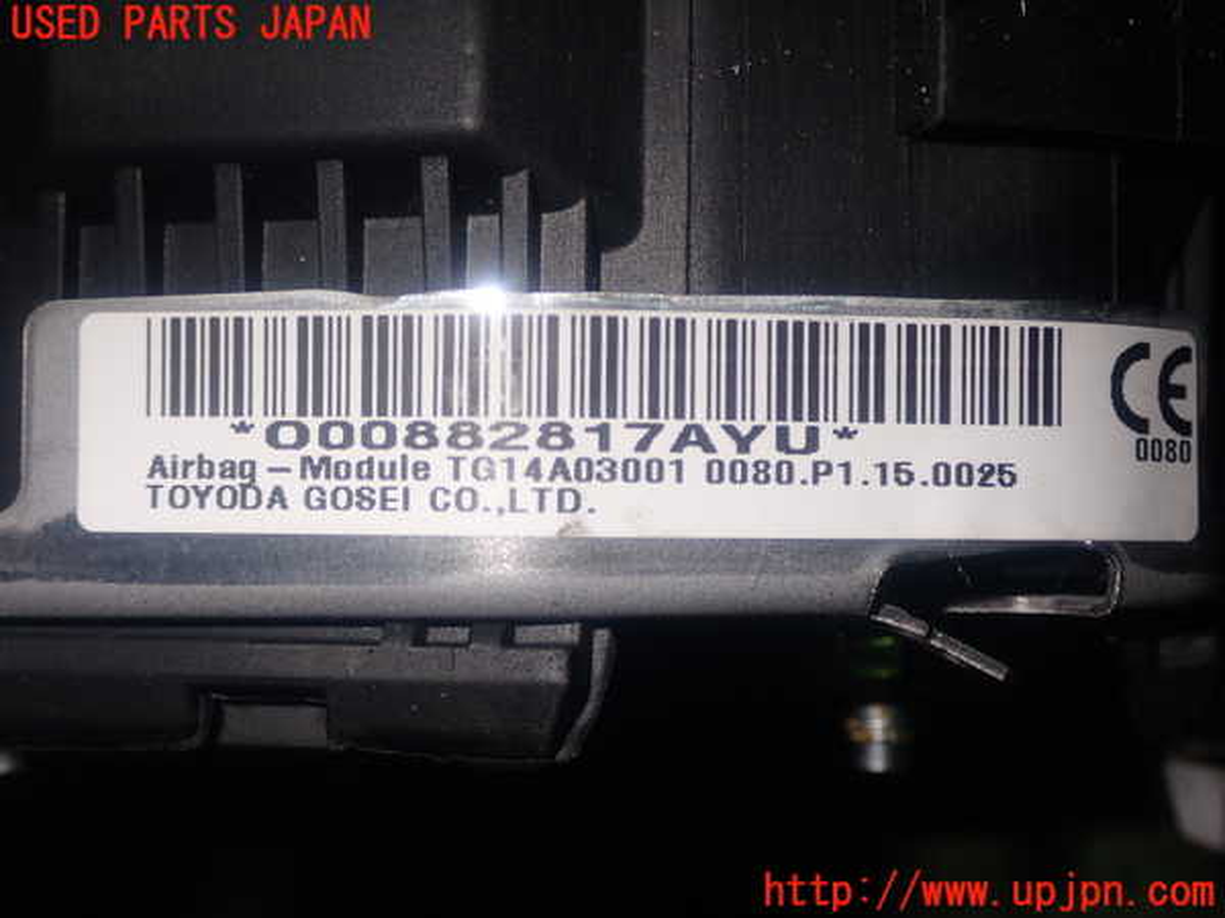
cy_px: 459
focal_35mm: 54
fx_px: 1911
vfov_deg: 27.0
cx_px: 612
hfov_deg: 35.5
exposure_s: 1/50
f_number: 10
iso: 200
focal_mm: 9.65
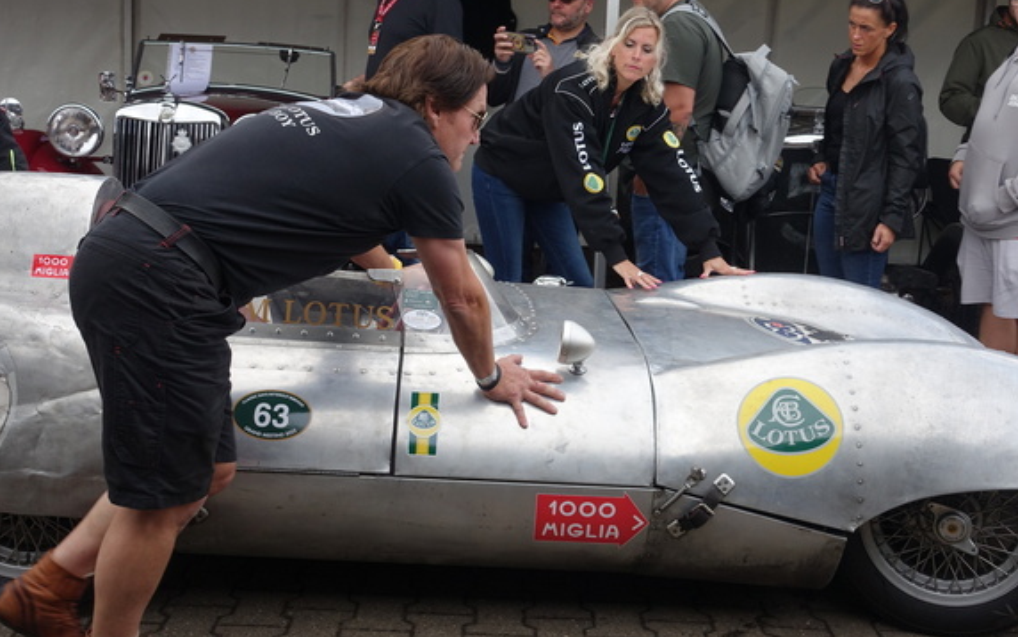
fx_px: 1304
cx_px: 529
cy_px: 288
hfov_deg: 42.6
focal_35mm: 47
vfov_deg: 27.4
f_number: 5.6
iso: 200
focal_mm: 16.17
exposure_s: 1/250
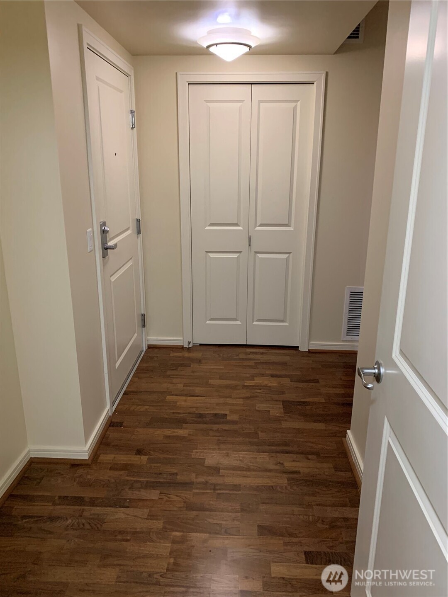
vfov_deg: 67.3
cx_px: 224
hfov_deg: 53.1
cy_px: 298
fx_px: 449
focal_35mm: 26
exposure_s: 1/60
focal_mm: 4.25
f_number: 1.8
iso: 320
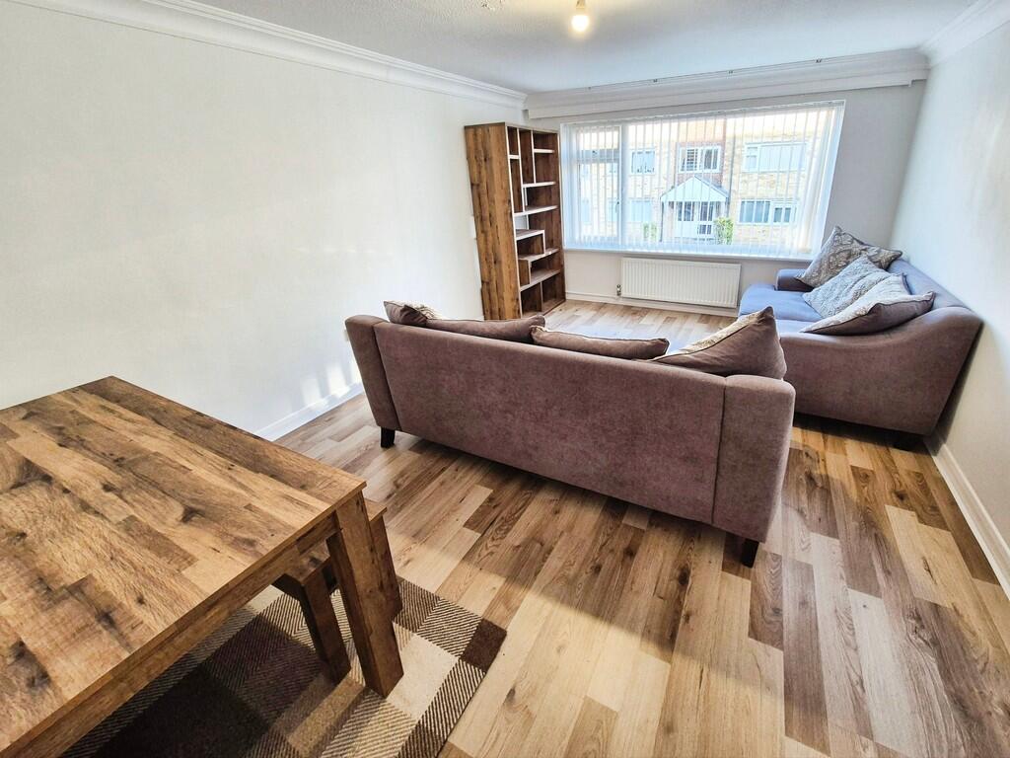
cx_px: 505
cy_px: 379
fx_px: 379
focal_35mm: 13
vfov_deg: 89.9
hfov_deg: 106.2
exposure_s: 1/50
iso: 125
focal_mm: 2.2
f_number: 2.2
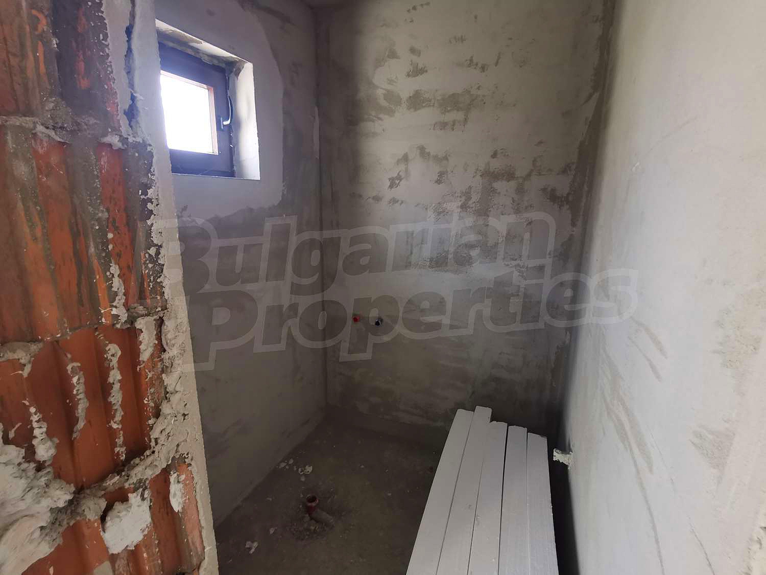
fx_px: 376
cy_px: 288
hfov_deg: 91.0
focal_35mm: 17
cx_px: 383
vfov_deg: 74.7
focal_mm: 2.23
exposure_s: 1/50
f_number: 2.2
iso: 160
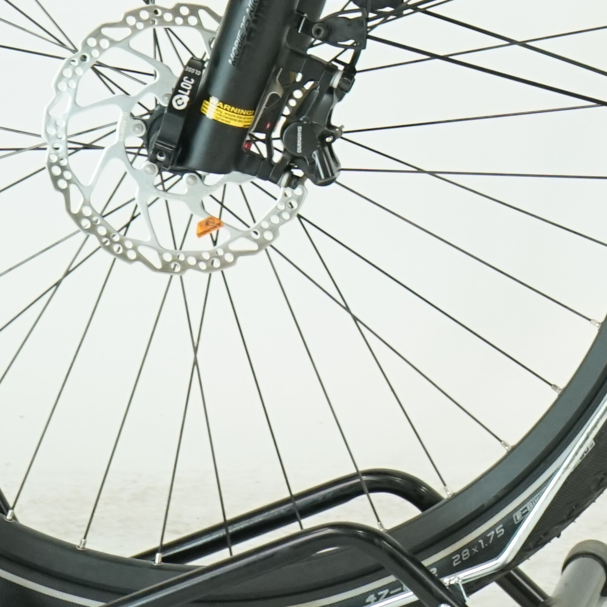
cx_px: 1105
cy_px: -238
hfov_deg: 7.2
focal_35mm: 236
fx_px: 4682
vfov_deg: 7.3
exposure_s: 1/200
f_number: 5.6
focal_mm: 56
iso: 1600
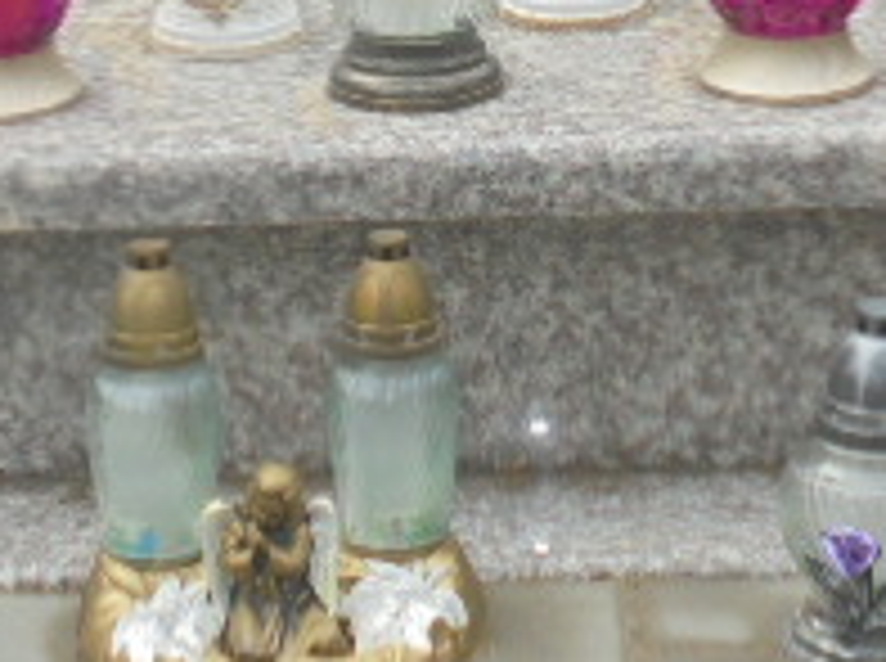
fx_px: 3577
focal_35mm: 140
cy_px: -306
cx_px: 477
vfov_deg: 10.2
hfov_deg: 14.1
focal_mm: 7.8
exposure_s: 1/200
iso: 100
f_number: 4.5
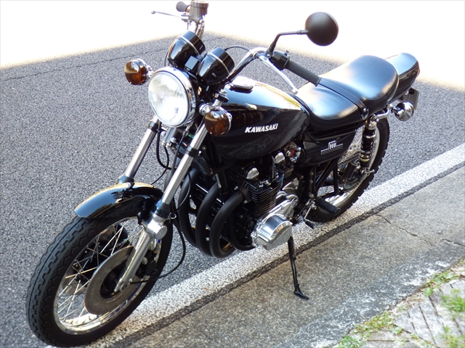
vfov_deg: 27.5
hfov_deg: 36.2
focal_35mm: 53
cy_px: 174
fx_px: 712
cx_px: 232
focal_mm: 9.1
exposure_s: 1/60
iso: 200
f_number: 3.9
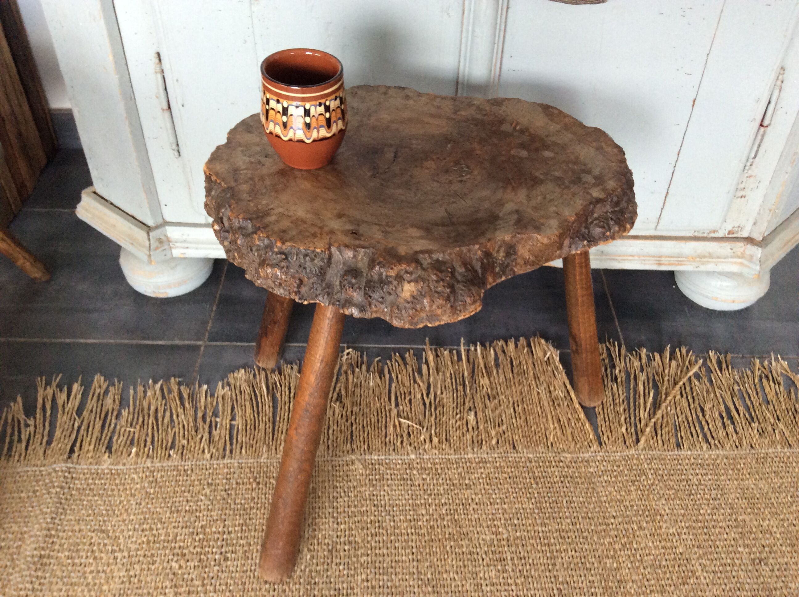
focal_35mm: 32
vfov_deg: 44.1
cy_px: 298
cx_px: 400
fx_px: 738
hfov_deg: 56.9
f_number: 2.4
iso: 125
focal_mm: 3.3
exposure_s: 1/25
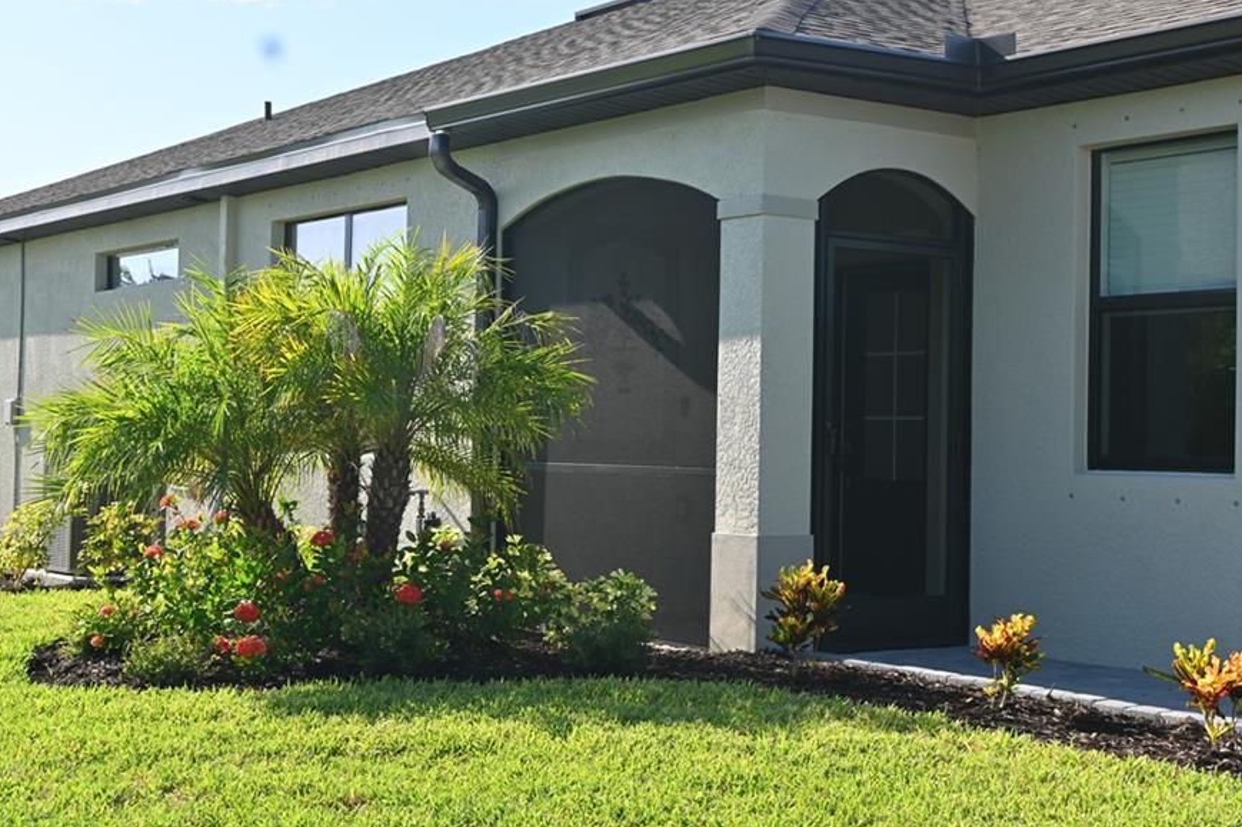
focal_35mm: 54
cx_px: 630
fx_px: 1859
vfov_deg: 25.1
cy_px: 370
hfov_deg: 37.0
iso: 100
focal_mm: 30.5
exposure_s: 1/160
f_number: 6.3
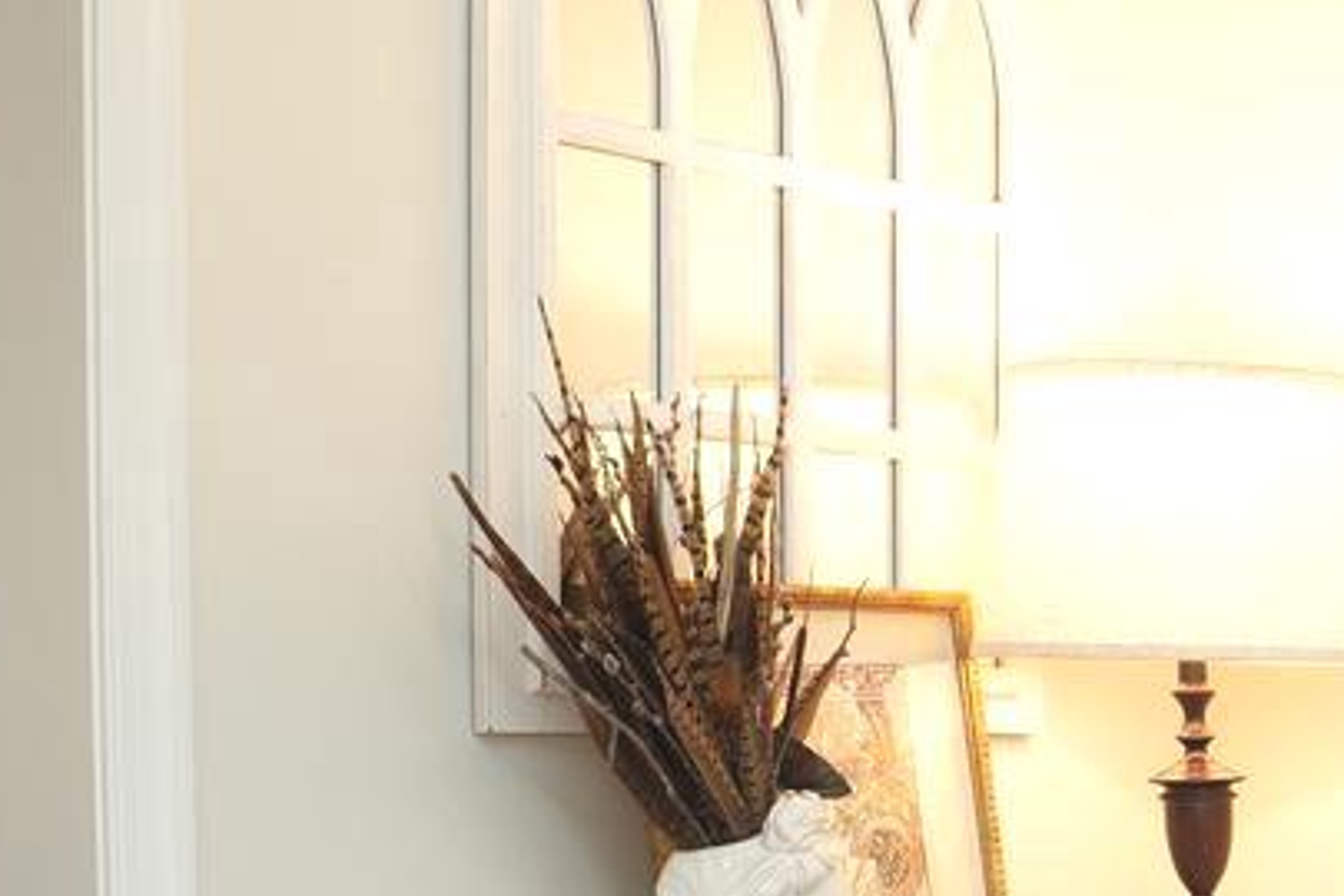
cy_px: 878
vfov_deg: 16.5
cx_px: 2343
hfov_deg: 19.5
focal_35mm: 81
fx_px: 3024
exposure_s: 1/60
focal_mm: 16
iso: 320
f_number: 2.8
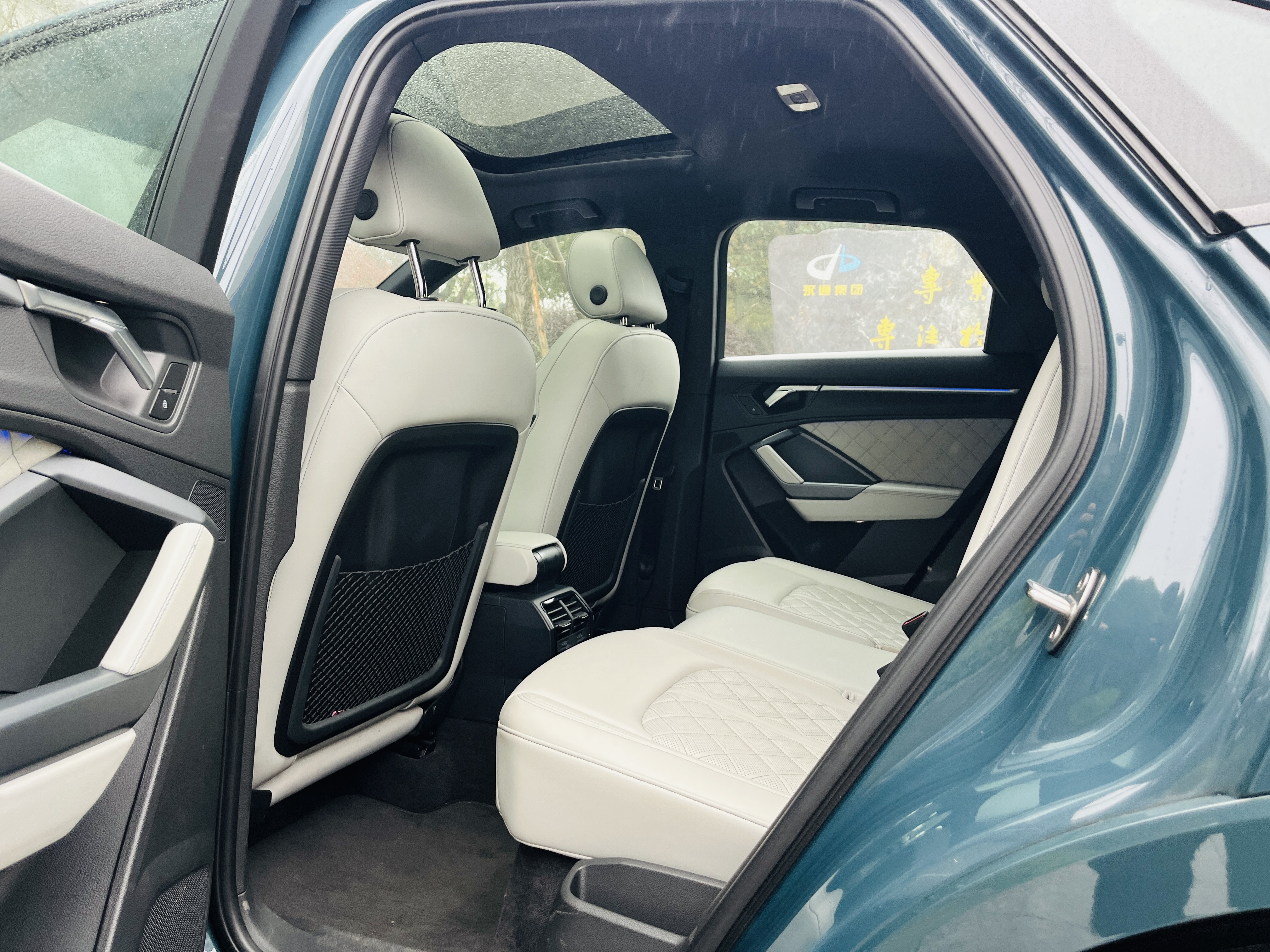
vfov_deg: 53.1
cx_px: 635
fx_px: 954
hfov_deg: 67.3
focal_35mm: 26
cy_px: 476
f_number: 1.6
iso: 125
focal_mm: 5.1
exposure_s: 1/121
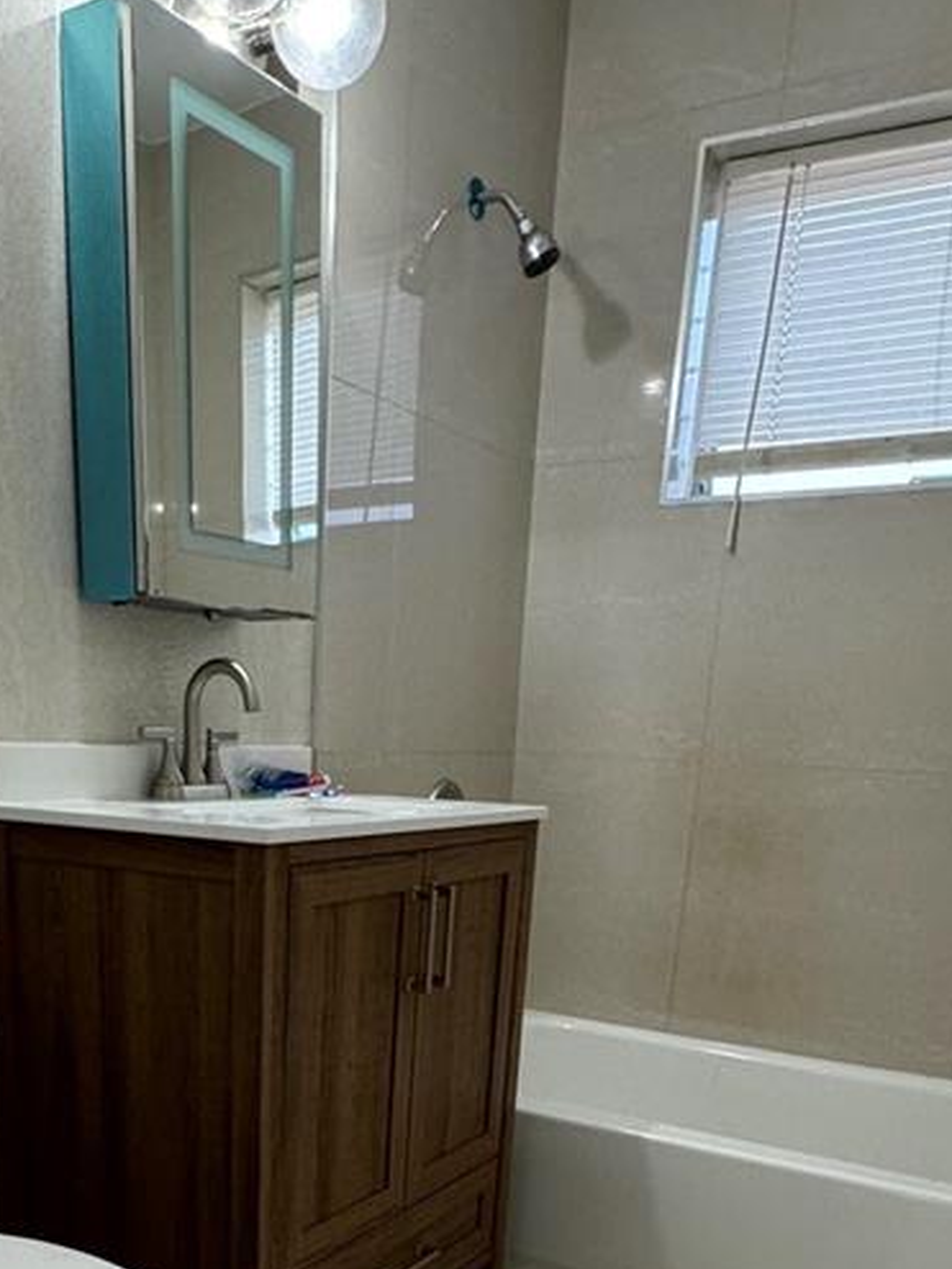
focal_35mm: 34
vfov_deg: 48.8
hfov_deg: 41.3
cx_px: 316
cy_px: 1117
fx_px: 1246
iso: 320
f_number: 2.2
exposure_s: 1/60
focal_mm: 2.22
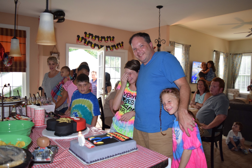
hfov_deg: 67.4
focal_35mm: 27
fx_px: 189
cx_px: 126
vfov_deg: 47.9
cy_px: 84
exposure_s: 1/60
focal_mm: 18
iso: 1100
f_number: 3.5
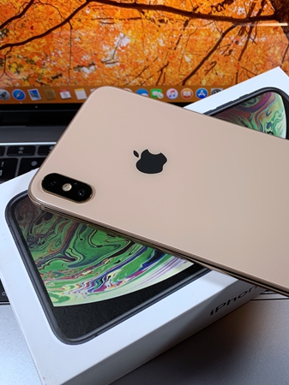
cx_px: 203
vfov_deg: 50.2
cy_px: 187
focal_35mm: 37
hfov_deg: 38.0
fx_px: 412
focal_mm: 4.25
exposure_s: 1/122
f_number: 1.8
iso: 32
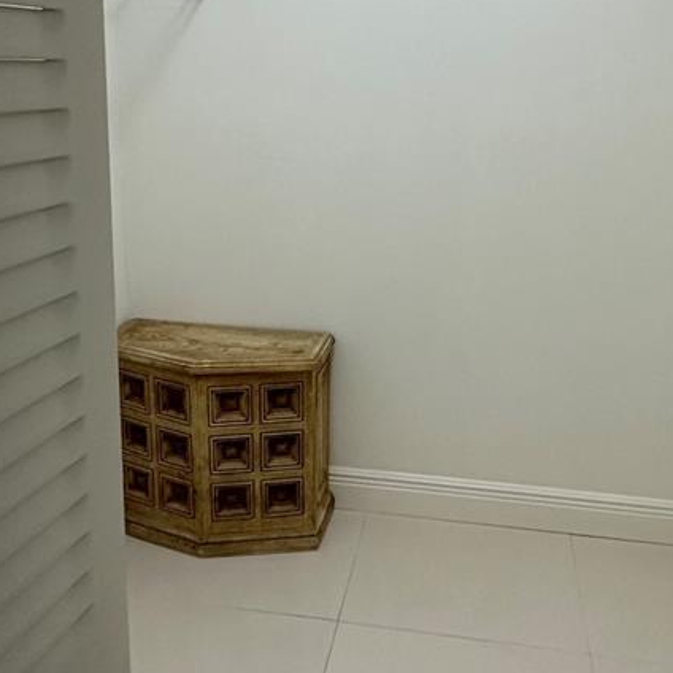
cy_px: 217
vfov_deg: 46.4
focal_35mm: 35
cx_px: 376
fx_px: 770
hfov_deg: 47.1
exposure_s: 1/120
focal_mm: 2.22
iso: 250
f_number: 2.2
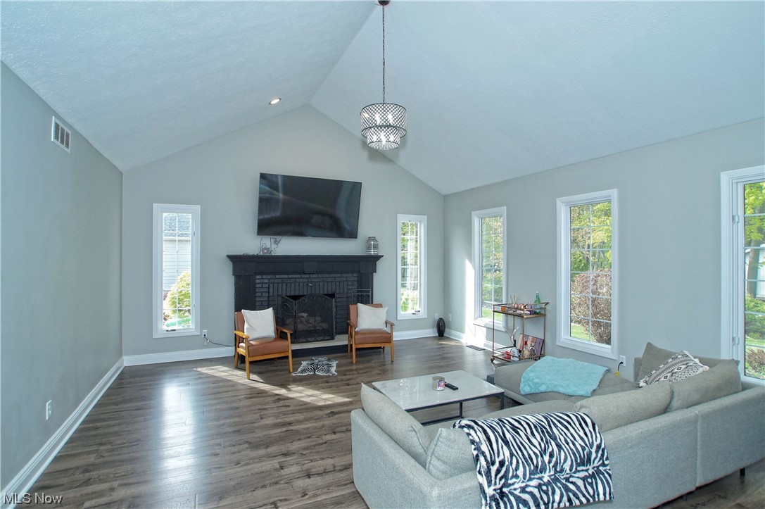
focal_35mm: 16
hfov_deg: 95.0
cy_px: 254
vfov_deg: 72.0
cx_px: 382
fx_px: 350
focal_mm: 11
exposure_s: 1/125
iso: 400
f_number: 4.5
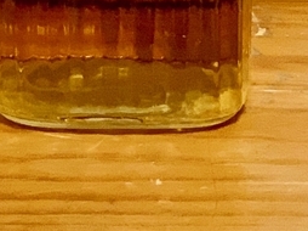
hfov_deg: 8.0
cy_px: -267
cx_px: -32
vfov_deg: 5.9
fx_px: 2187
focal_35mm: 246
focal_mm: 6
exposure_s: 1/50
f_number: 2.4
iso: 160
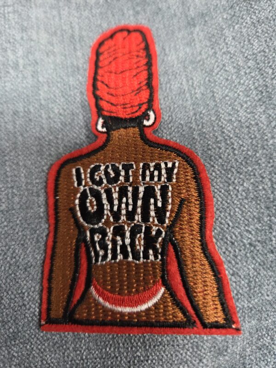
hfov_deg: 58.9
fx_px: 245
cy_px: 184
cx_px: 138
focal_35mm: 23
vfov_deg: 73.9
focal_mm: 5.4
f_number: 1.8
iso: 500
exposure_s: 1/120
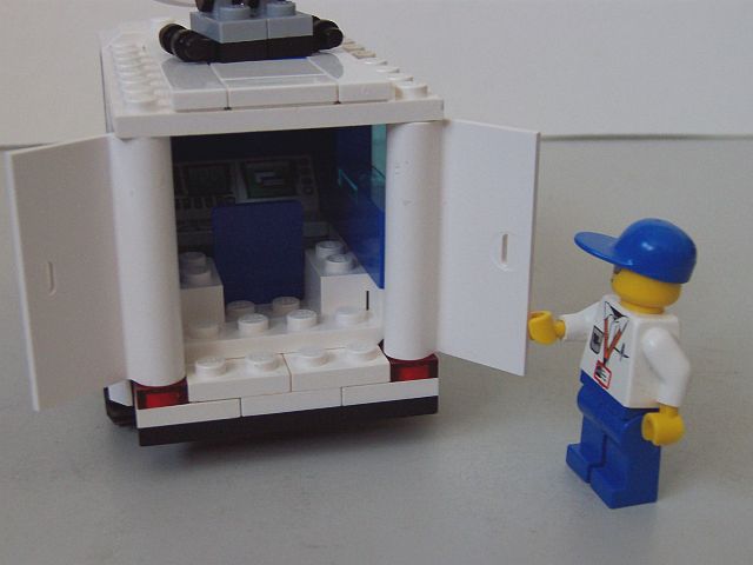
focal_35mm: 67
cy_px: 282
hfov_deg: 29.0
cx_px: 376
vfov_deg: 21.9
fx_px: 1457
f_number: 3.4
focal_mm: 10.4
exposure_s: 1/30
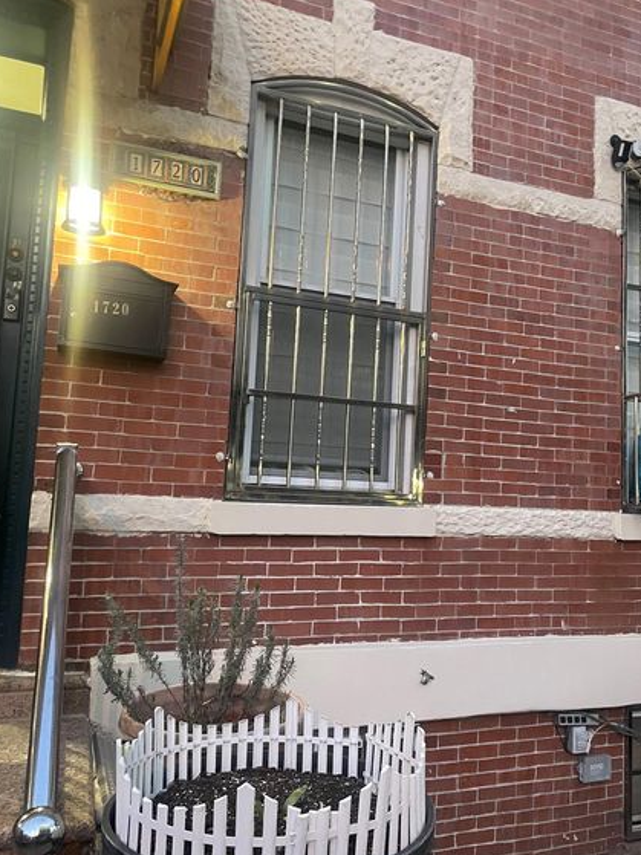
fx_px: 766
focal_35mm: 31
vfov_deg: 58.4
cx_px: 373
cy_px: 424
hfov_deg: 45.3
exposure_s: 1/30
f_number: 1.6
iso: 500
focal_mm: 4.2
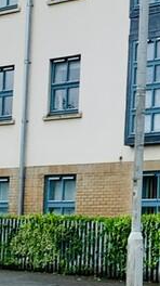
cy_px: -12
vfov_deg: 18.8
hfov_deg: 10.0
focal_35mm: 110
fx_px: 832
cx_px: 345
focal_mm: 4.25
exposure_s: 1/1748
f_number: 1.8
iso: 25
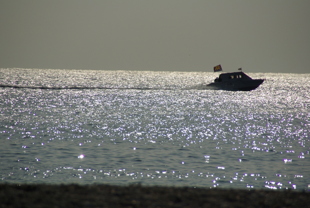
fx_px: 2586
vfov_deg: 4.6
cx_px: 155
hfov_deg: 6.9
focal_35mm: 300
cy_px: 104
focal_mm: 200
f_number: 6.3
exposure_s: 1/4000
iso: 100
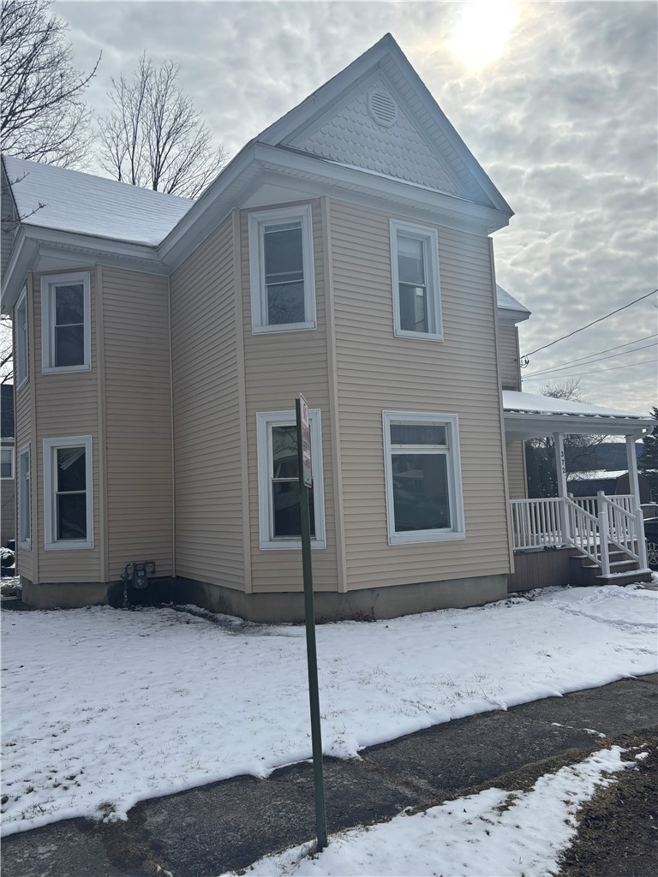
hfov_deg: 53.1
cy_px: 438
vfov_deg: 67.3
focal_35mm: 26
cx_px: 329
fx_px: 659
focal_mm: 5.96
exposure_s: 1/7194
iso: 50
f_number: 1.6
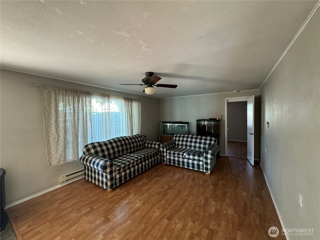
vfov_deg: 85.7
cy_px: 120
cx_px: 160
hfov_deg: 102.1
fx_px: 129
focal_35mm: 14
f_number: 2.2
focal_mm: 2.22
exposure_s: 1/60
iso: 500
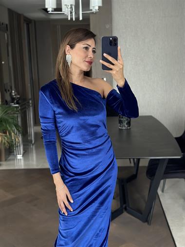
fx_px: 342
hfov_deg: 30.3
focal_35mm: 48
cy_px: 124
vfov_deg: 39.6
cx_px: 92
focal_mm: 6.86
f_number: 1.78
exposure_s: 1/57
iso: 400
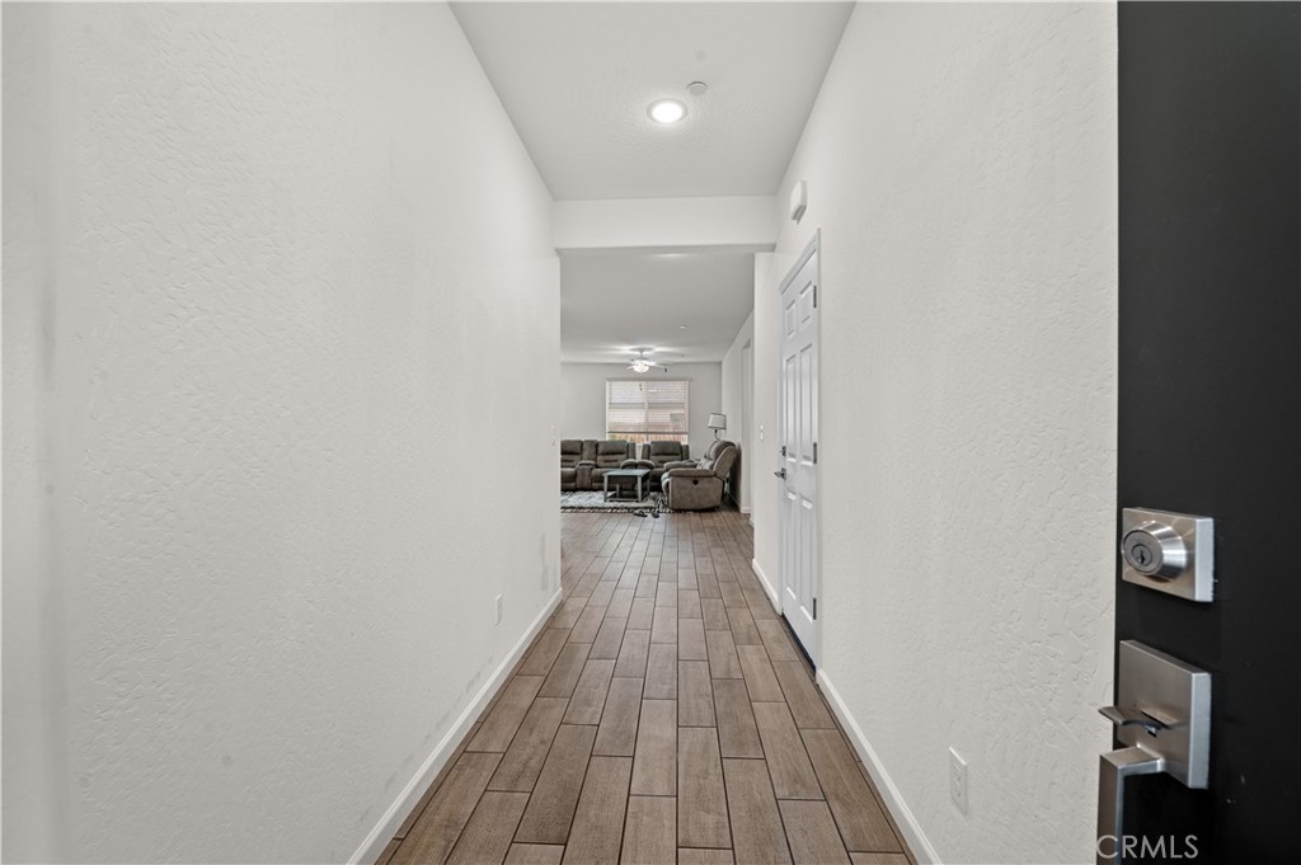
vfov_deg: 81.1
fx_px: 506
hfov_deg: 104.3
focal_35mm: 14
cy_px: 432
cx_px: 650
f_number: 9
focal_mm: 14
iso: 250
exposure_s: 1/4
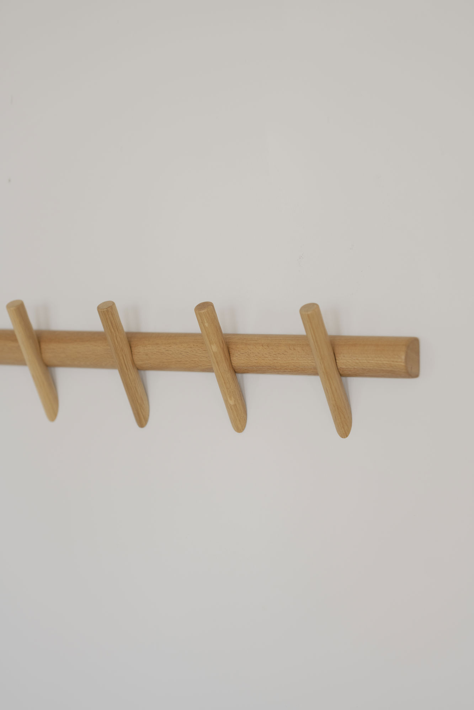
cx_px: 237
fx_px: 1679
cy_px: 355
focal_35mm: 85
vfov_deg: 23.9
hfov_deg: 16.1
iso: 250
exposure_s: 1/80
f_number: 2.8
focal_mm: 85
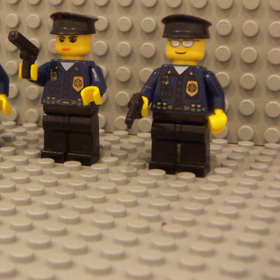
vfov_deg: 19.4
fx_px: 814
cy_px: 89
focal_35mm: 89
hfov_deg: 19.4
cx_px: 73
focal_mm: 7.2
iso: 200
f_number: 3.2
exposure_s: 1/8
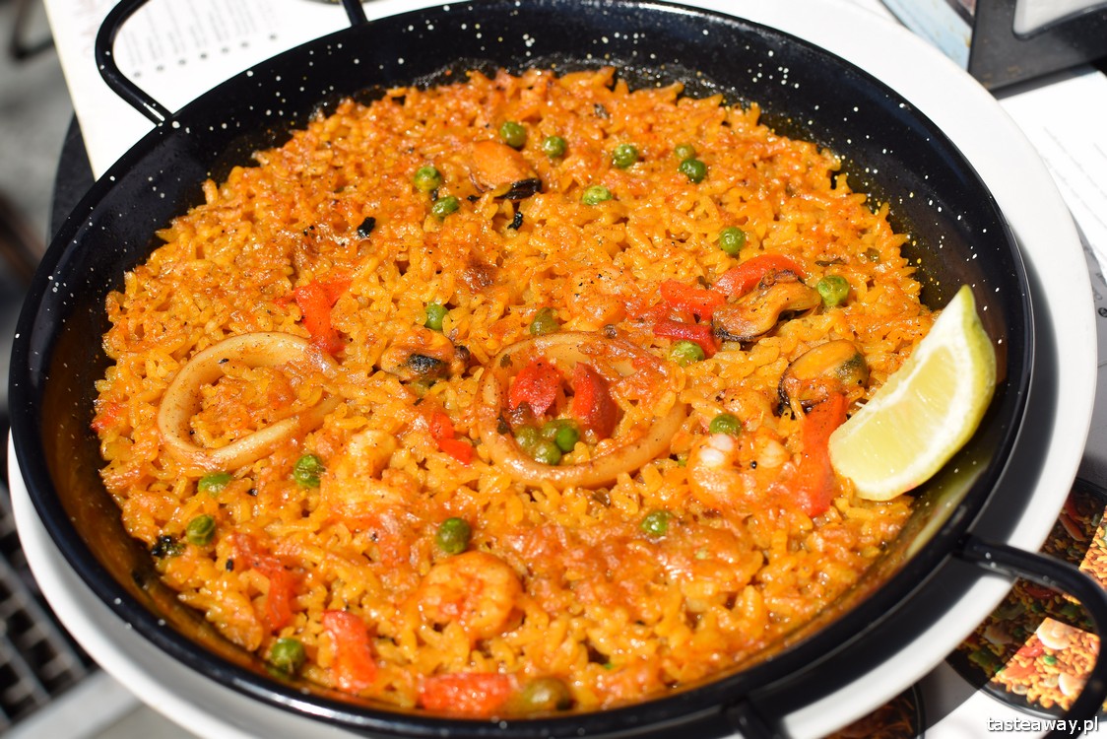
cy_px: 370
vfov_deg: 25.8
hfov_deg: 37.8
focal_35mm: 52
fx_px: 1615
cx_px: 554
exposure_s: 1/800
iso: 100
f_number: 5.6
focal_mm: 35
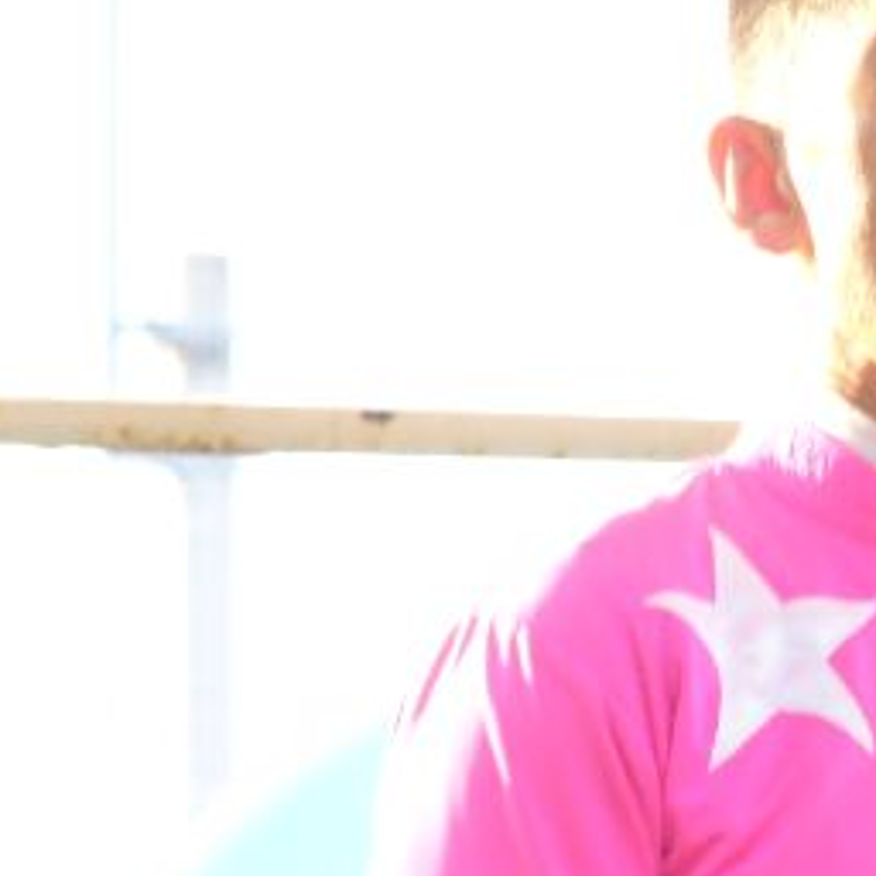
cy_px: 585
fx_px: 20185
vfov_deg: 2.5
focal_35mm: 705
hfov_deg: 2.5
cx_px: 900
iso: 50
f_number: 3.3
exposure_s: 1/50
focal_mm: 53
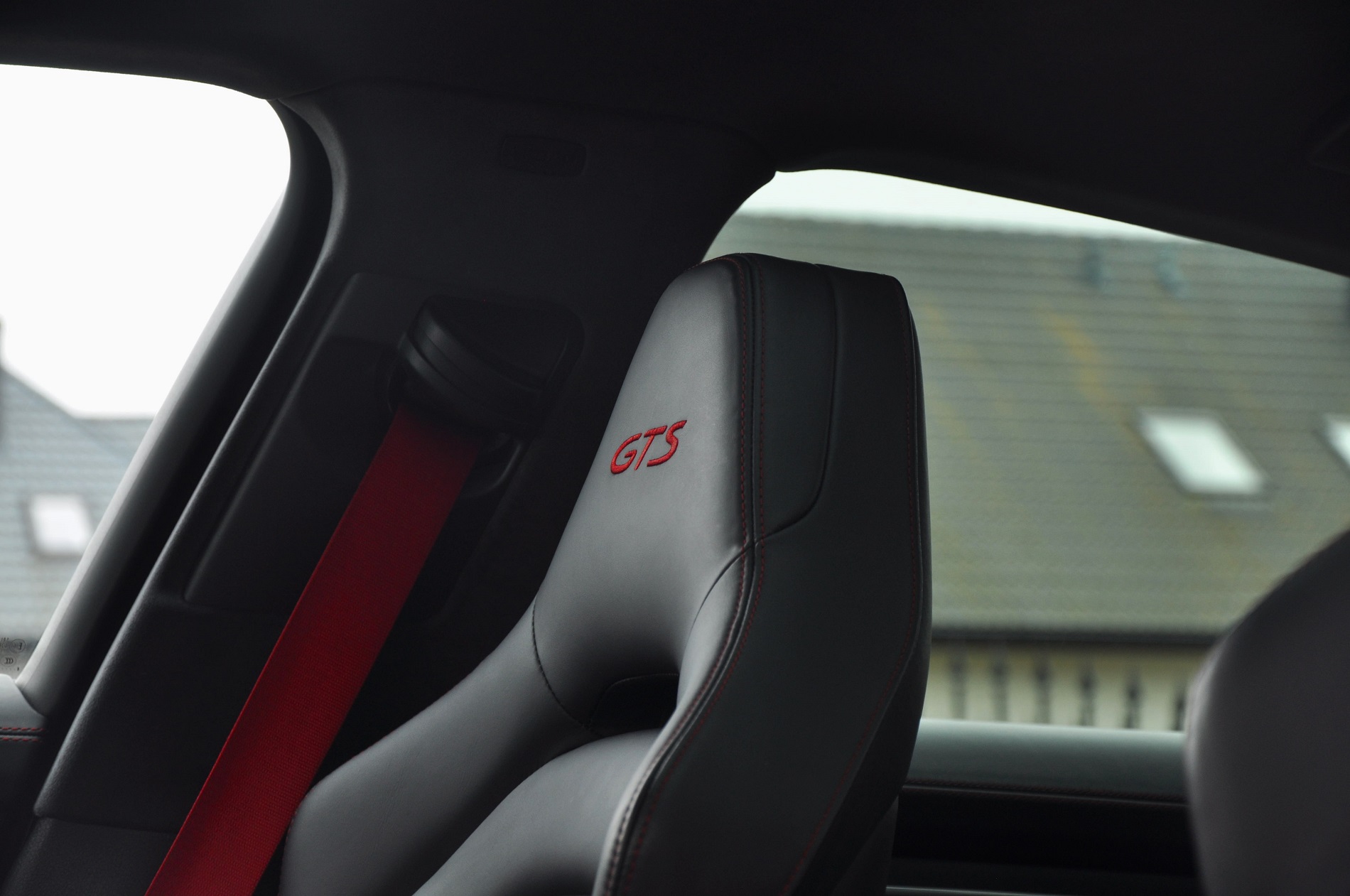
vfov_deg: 13.0
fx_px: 3932
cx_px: 675
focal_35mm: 105
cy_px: 448
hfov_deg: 19.5
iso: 250
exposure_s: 1/25
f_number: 5.3
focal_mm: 70
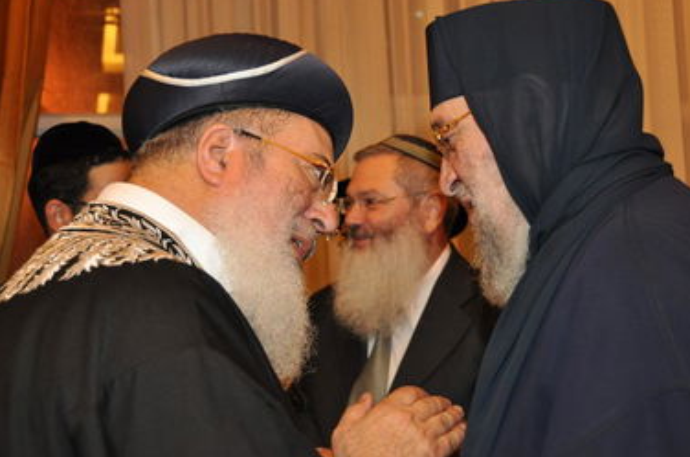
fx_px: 975
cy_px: 234
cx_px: 365
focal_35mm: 51
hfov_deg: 38.9
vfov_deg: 26.4
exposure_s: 1/60
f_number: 4.2
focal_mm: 32
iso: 800
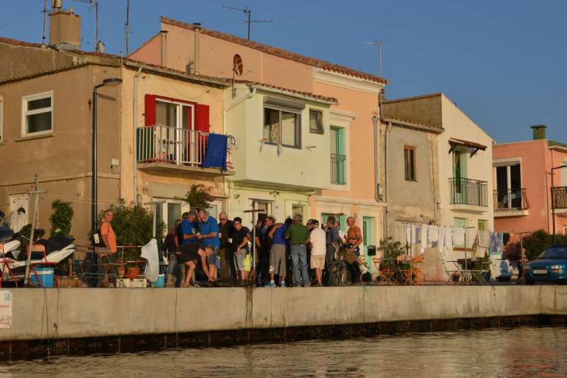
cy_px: 189
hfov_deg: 28.8
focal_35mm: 70
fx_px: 1103
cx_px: 284
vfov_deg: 19.5
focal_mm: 70
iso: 720
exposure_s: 1/200
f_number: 18
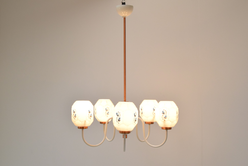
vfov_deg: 29.9
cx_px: 124
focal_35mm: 45
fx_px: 310
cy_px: 83
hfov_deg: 43.6
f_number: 9
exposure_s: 1/320
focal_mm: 30
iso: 1600
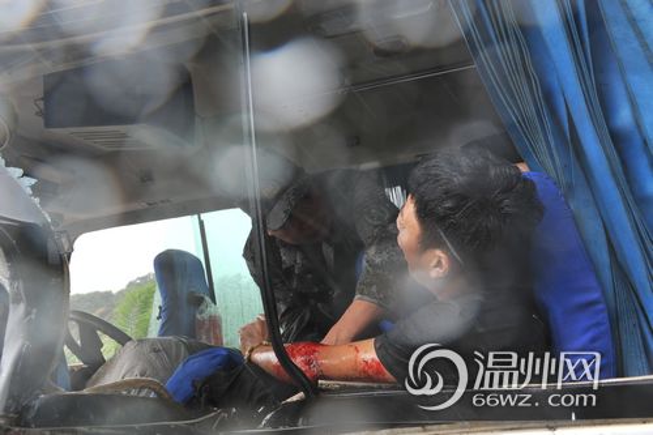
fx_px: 616
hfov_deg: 55.8
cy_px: 218
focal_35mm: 34
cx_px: 326
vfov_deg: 38.9
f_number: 7.1
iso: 400
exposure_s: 1/100
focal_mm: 34
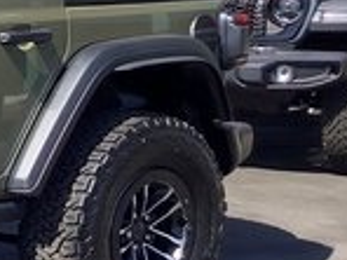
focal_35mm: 134
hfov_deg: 12.8
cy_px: 145
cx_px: -354
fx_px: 1343
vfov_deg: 11.1
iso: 25
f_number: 2.4
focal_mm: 3.3
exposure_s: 1/595
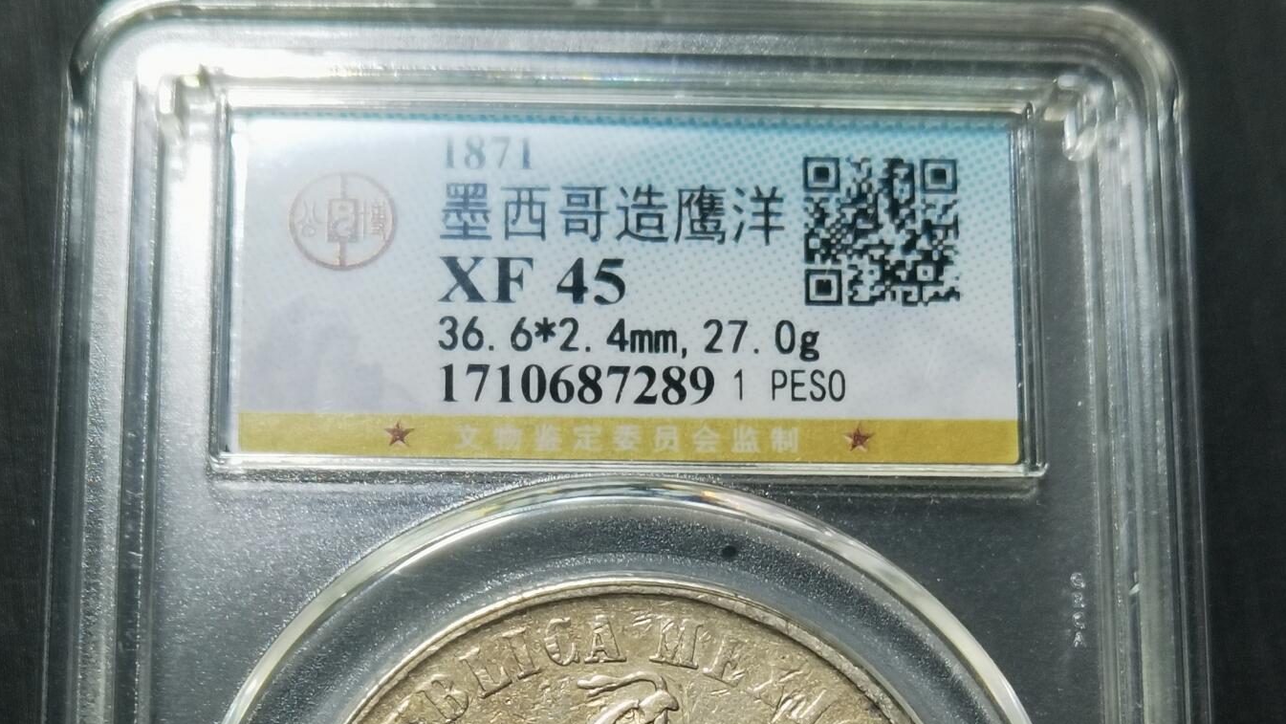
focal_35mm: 86
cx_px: 642
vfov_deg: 13.8
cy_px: 784
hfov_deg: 24.7
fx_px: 2933
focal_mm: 6.67
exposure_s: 1/100
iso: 64
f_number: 1.9
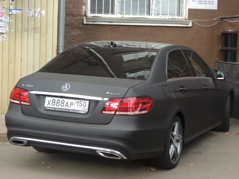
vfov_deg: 19.6
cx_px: 120
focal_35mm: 75
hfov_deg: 26.0
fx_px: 518
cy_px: 90
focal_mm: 13.3
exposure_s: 1/100
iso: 125
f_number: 3.9
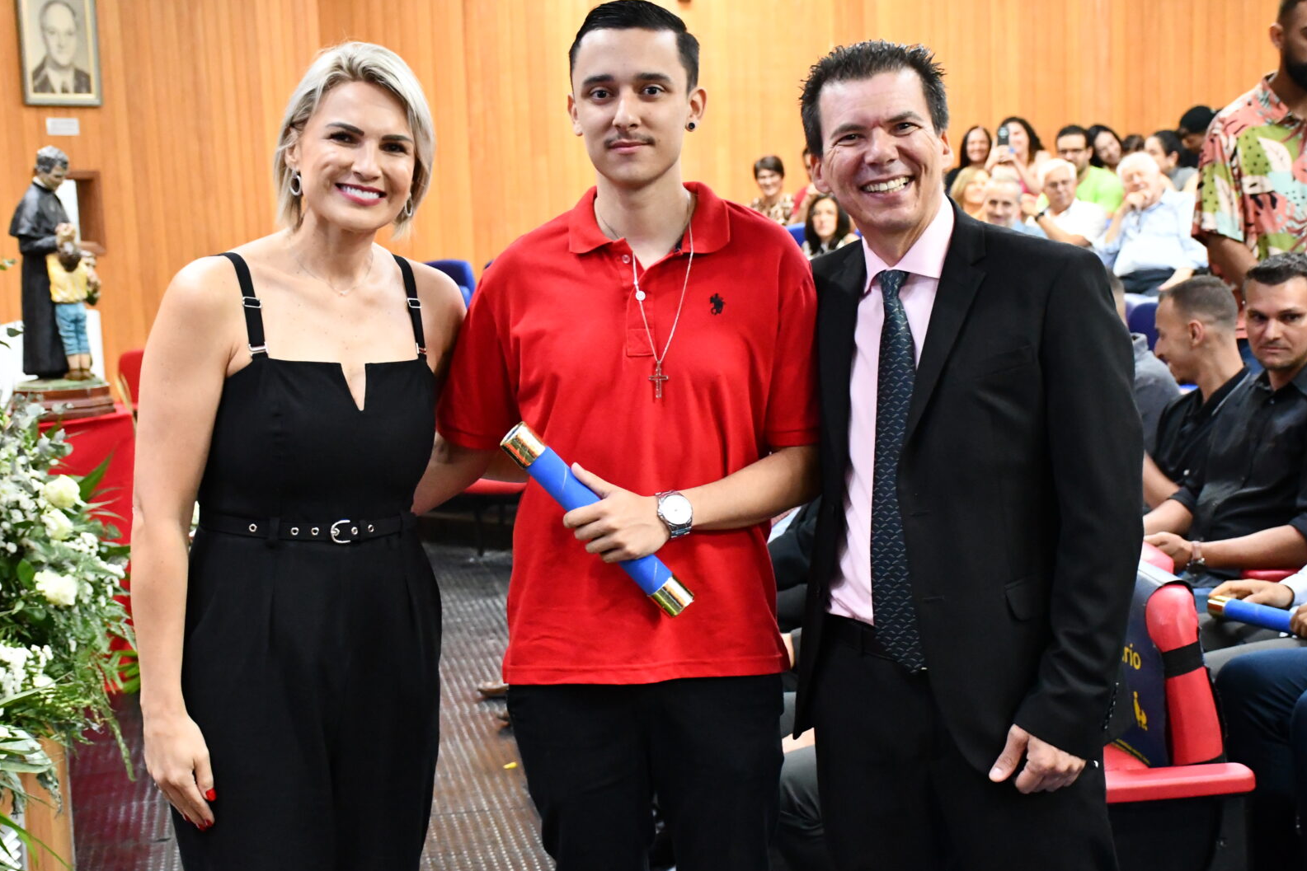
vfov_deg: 21.6
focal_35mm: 63
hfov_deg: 31.9
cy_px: 467
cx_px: 628
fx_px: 2287
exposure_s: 1/60
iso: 6400
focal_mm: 35
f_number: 4.2
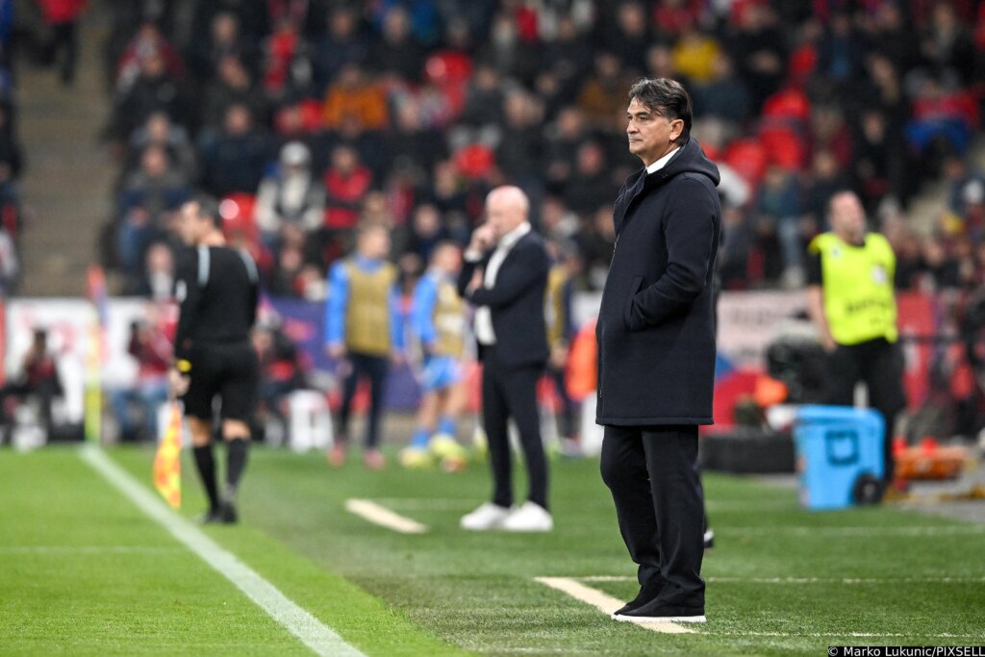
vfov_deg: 3.4
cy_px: 328
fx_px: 10945
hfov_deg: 5.2
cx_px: 492
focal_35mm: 400
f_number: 4
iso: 4000
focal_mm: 400
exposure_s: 1/1600
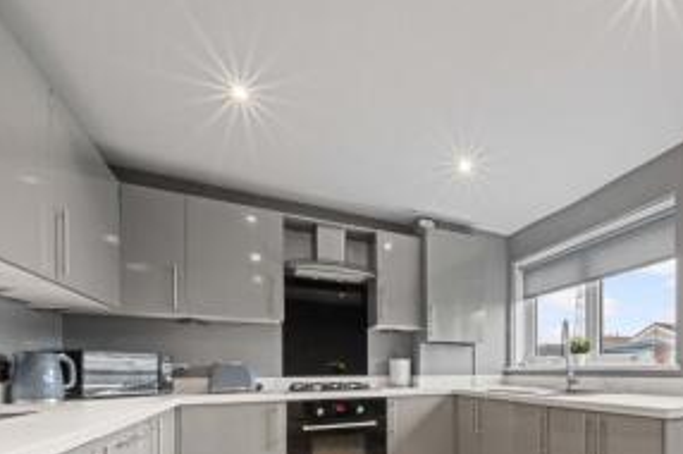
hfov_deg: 77.0
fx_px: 379
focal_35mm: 20
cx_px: 523
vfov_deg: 56.7
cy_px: 372
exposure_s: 4
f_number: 22
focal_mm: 12
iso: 800
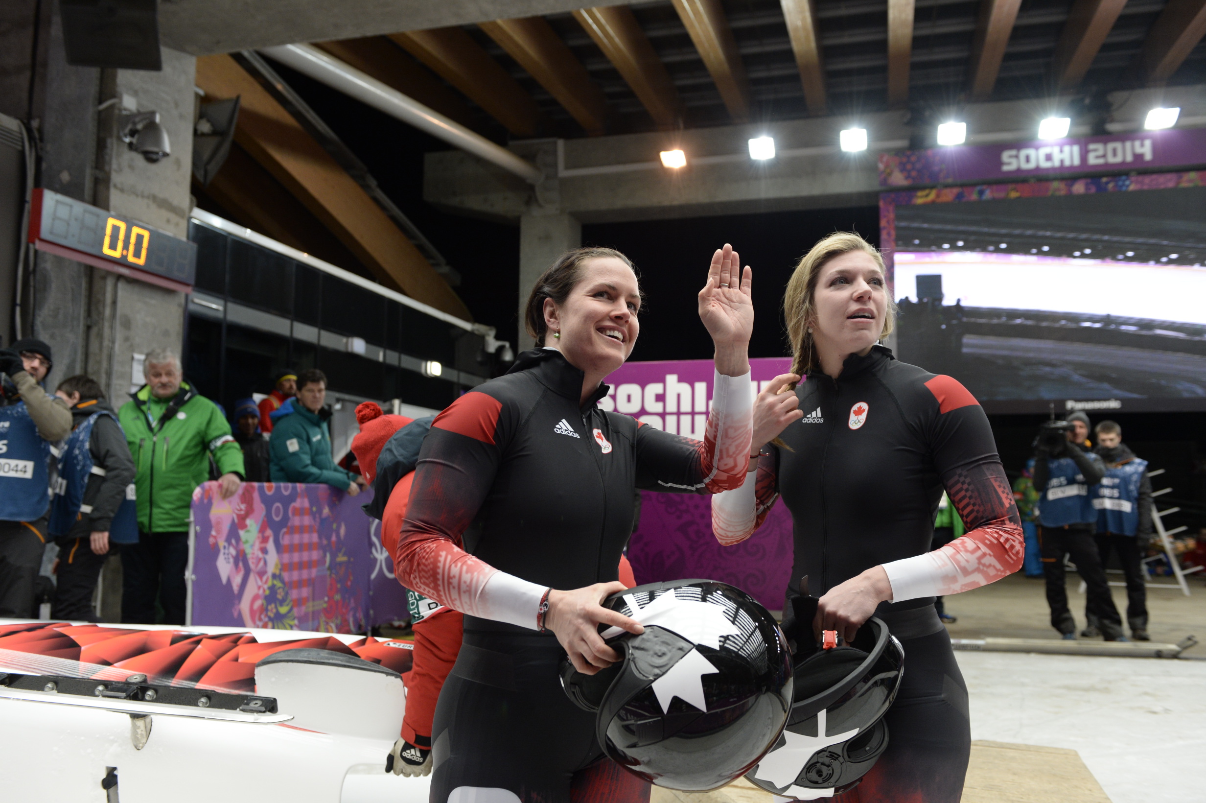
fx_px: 1038
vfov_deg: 42.3
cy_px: 402
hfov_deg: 60.3
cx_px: 603
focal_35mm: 31
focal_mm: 31
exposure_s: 1/800
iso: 1600
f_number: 4
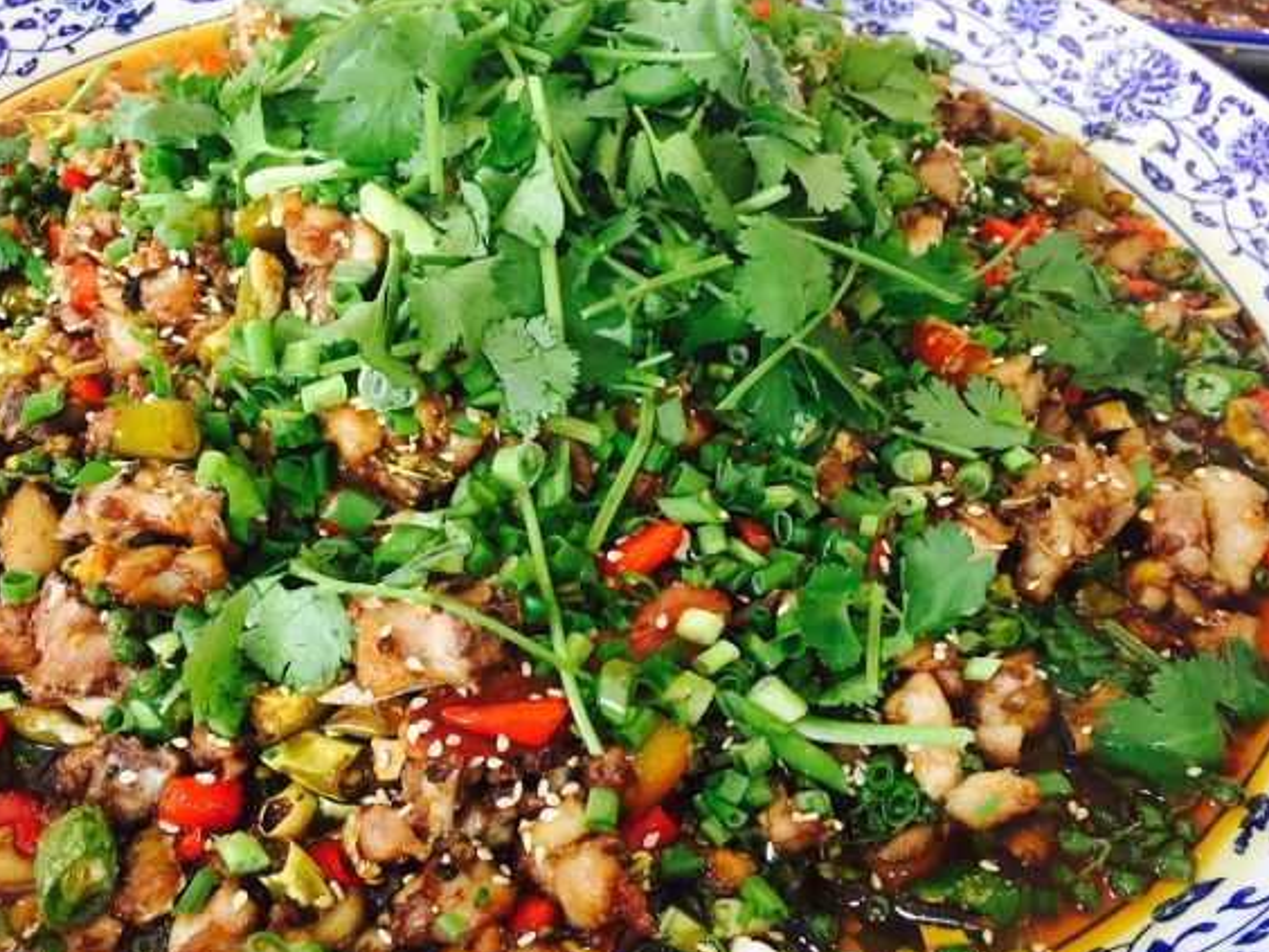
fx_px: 1320
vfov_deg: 39.6
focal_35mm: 36
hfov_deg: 51.3
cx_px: 585
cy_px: 532
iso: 64
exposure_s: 1/33
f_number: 2.2
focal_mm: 4.15
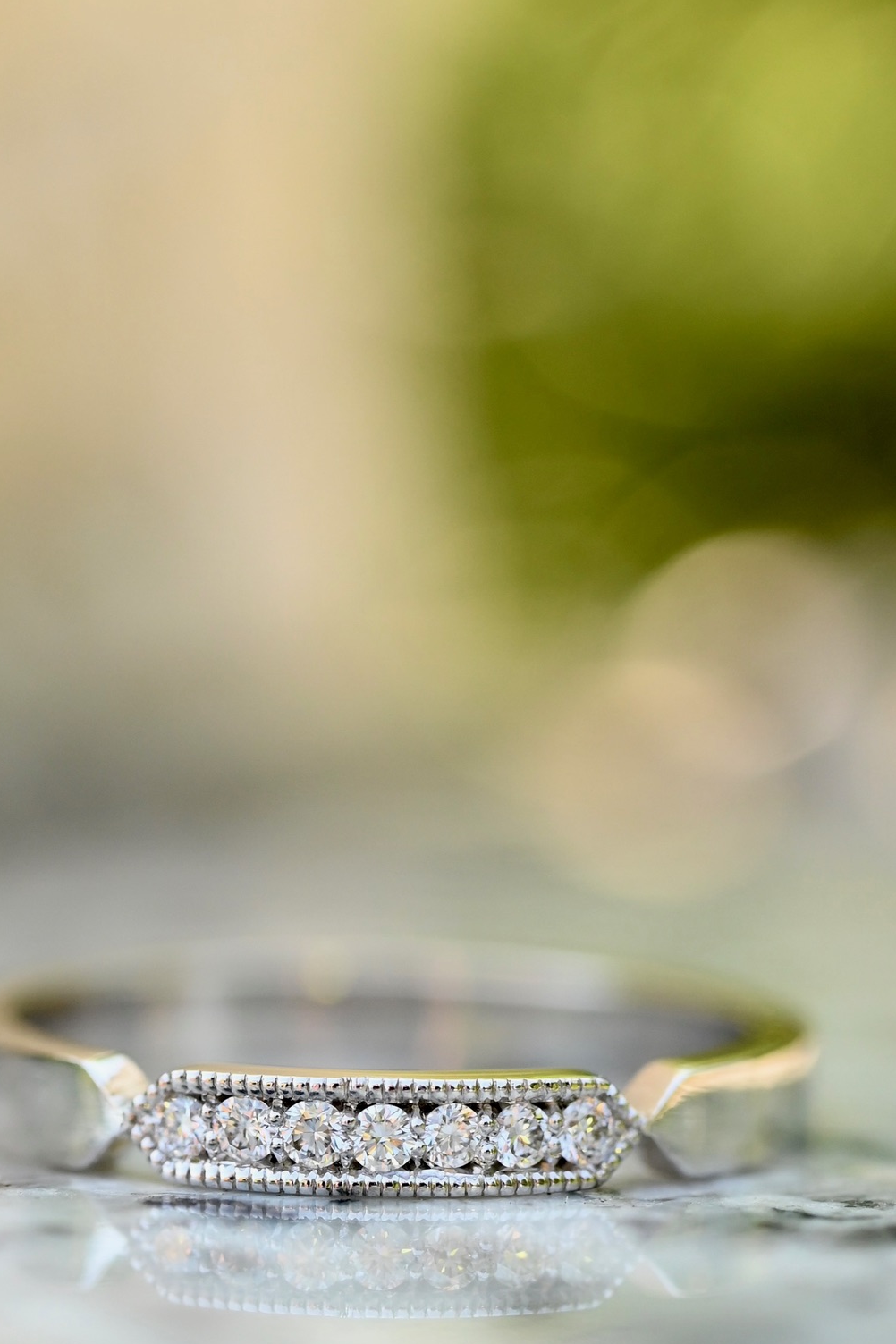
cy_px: 883
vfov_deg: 17.8
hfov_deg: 11.9
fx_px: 4293
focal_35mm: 115
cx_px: 339
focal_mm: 50
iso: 800
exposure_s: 1/640
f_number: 6.3
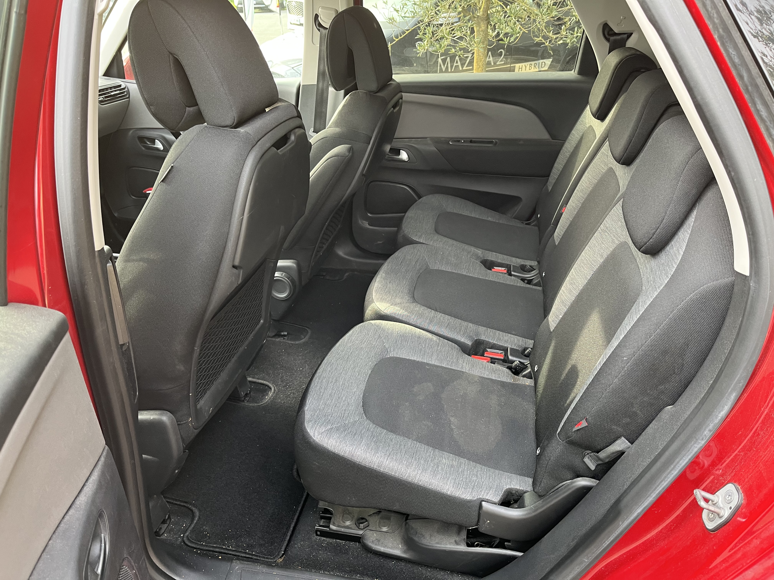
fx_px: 581
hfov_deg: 67.3
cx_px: 387
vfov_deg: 53.1
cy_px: 290
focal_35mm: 26
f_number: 1.6
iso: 125
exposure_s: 1/65
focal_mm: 5.1
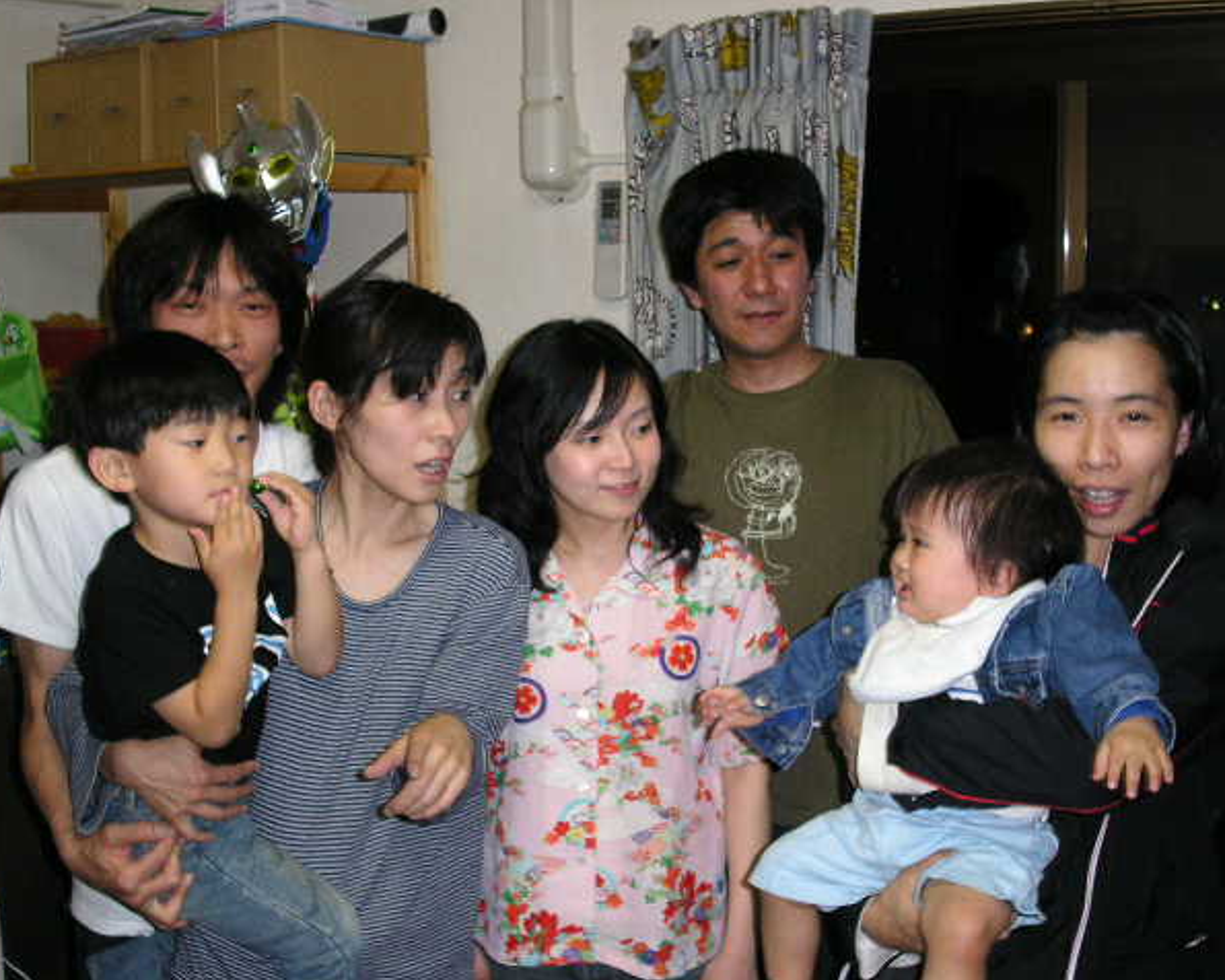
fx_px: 1523
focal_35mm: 42
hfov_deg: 43.8
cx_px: 599
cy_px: 492
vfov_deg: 35.7
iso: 200
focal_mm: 8.4
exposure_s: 1/45
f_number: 2.8
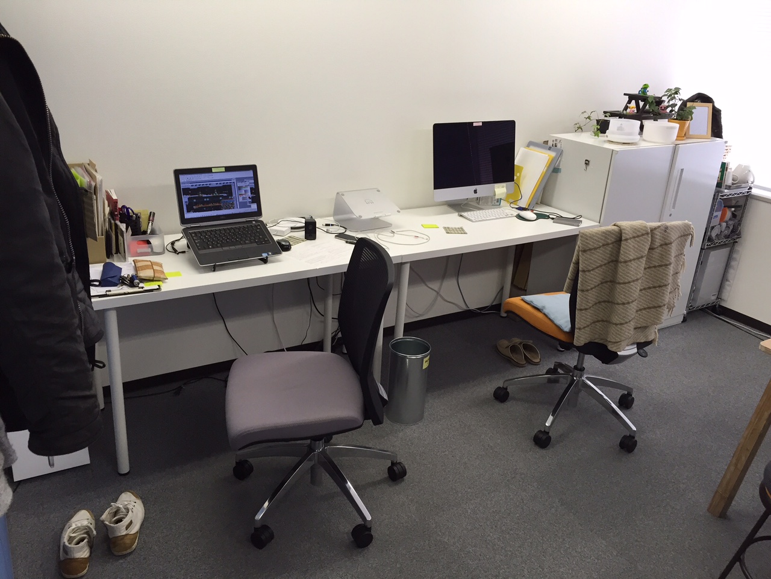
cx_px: 386
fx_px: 646
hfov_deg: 61.7
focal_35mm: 29
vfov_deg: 48.2
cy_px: 290
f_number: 2.2
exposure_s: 1/30
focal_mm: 4.15
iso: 32
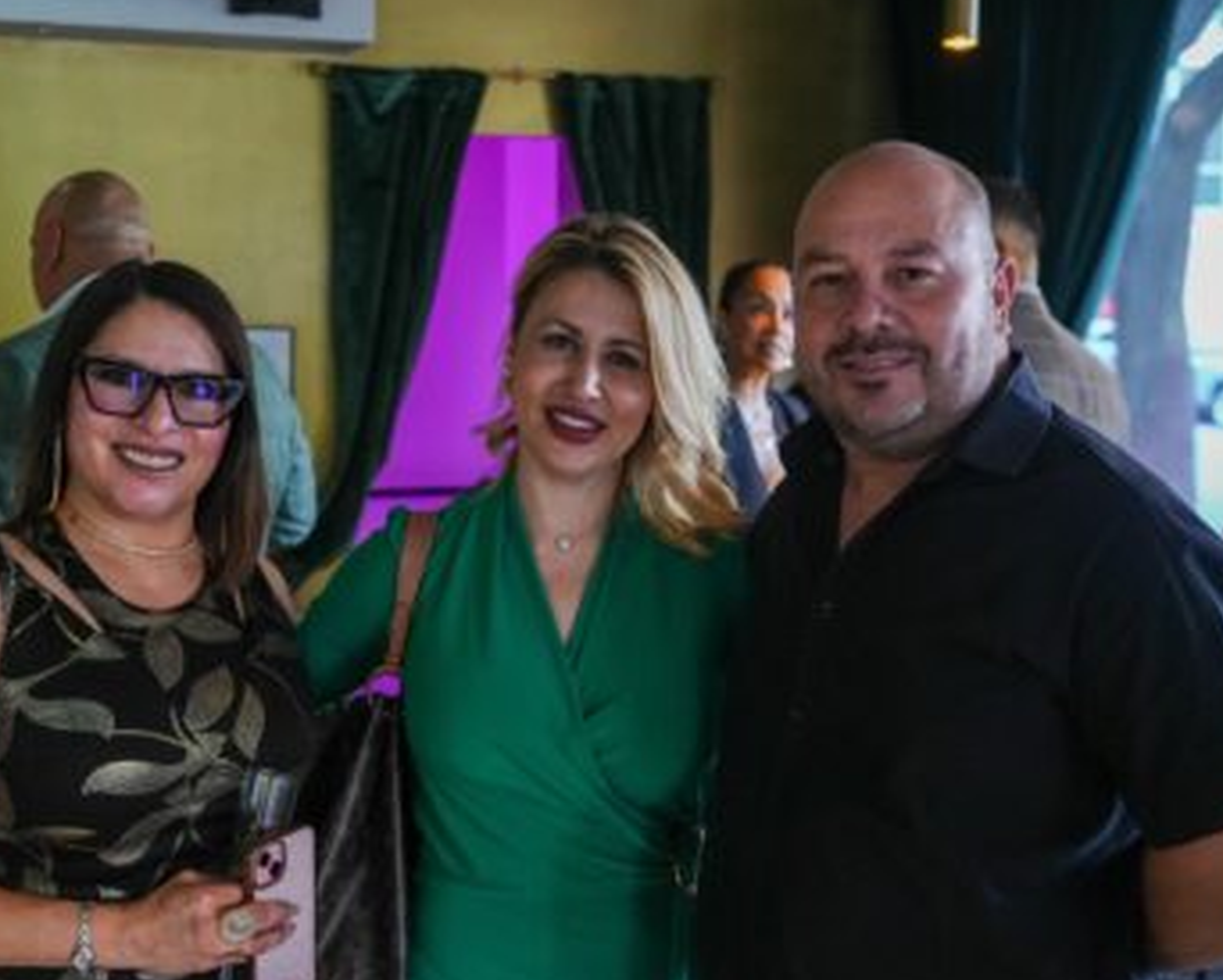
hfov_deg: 38.7
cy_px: 510
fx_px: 1738
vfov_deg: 31.5
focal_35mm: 48
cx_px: 561
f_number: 3.2
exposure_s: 1/100
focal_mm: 35
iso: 3200
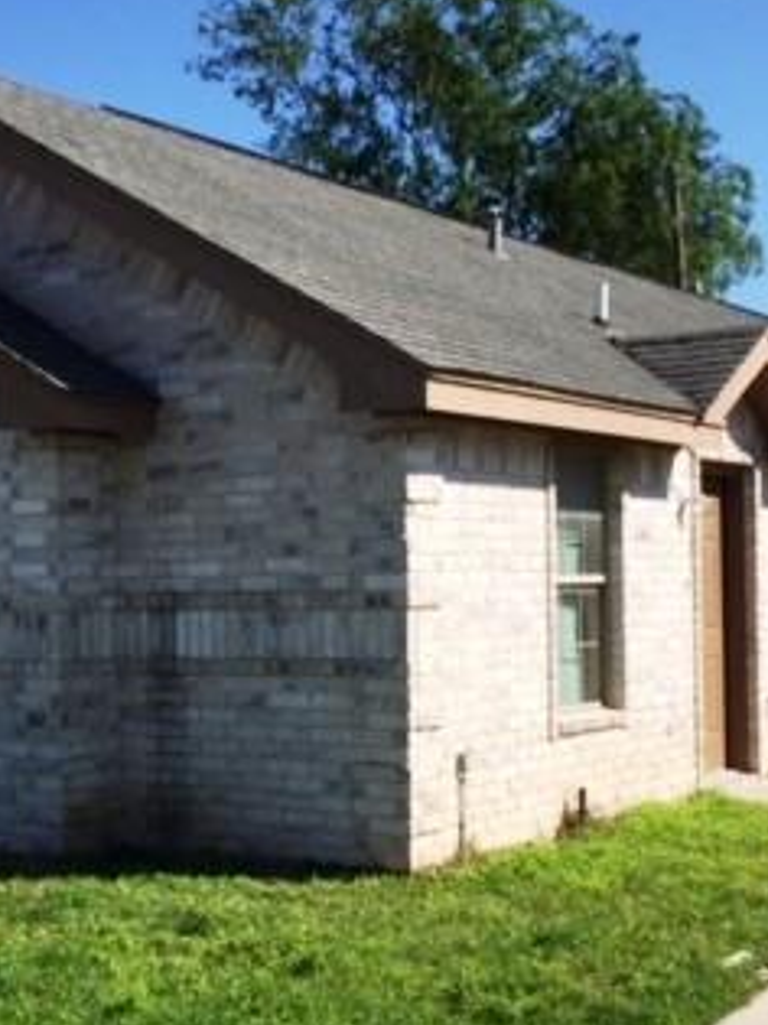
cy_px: 576
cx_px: 277
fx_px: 1747
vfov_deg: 32.7
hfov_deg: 24.7
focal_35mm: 59
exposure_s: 1/2083
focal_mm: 4.15
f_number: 2.2
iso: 32
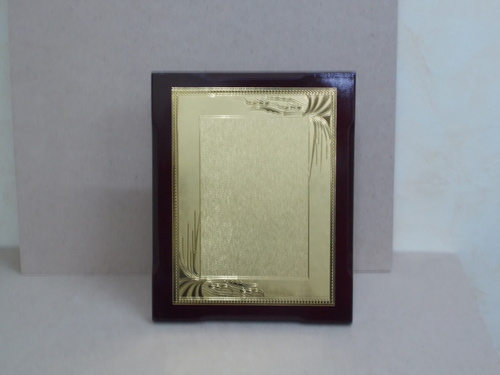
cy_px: 188
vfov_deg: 22.3
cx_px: 250
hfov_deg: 29.4
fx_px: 953
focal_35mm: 66
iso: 200
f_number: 5.3
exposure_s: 1/6
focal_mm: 11.8
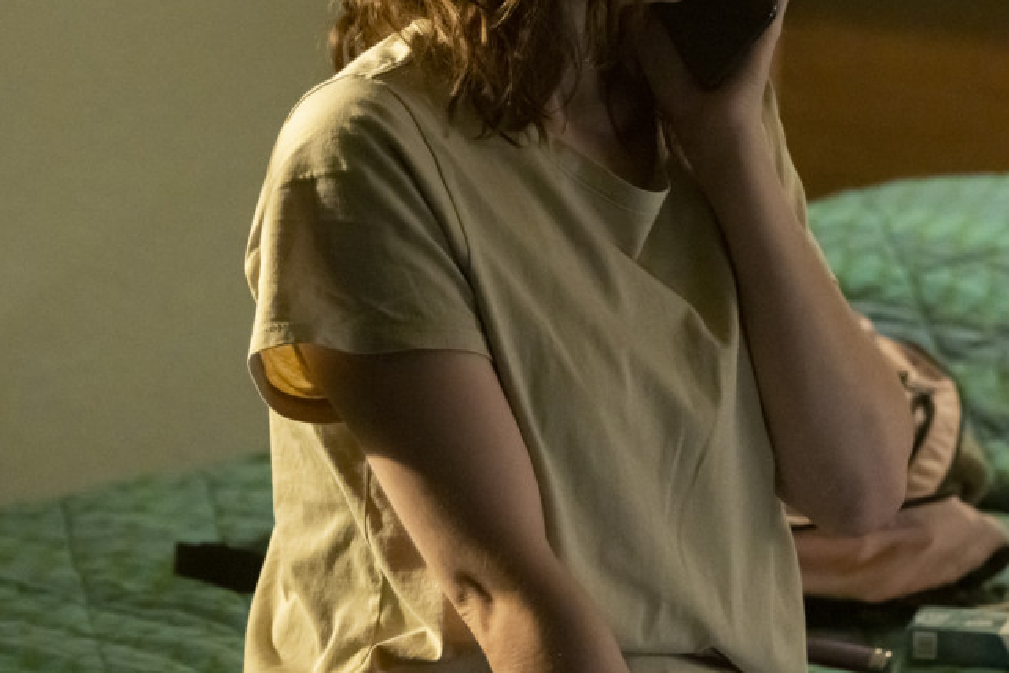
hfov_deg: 7.2
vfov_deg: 4.8
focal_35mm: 284
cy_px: 127
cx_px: 717
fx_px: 7959
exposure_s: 1/80
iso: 6400
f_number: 4
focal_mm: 160
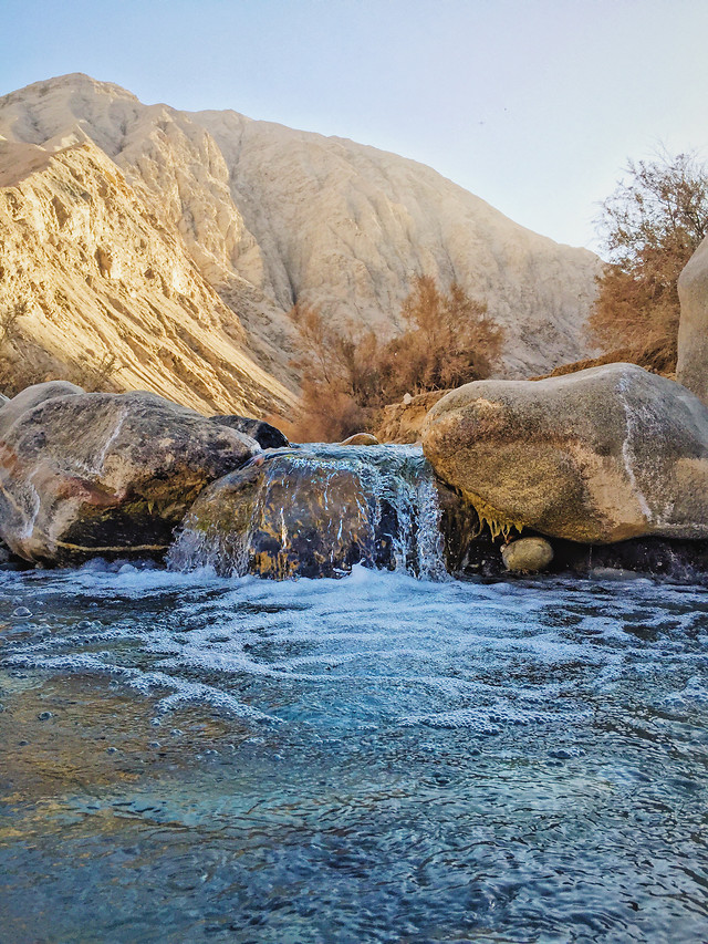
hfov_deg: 48.2
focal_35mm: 29
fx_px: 791
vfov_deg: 61.7
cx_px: 354
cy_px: 472
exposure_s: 1/670
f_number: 2.2
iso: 32
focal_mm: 4.15
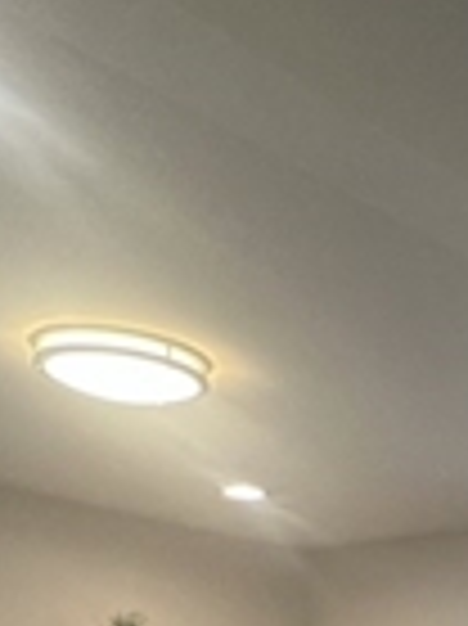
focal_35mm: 72
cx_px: 860
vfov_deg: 21.5
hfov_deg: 16.7
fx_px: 1300
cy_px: 1004
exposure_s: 1/120
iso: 160
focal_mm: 1.57
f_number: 1.8
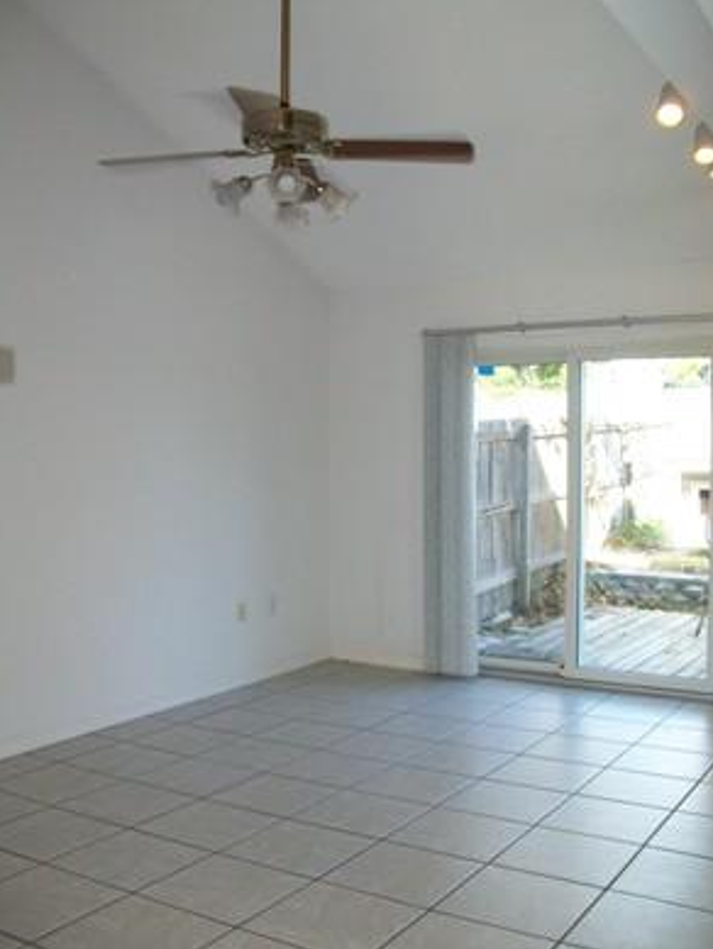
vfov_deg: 50.1
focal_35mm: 37
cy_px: 481
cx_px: 364
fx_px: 1016
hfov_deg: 38.7
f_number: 2.7
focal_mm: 6
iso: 160
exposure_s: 1/80
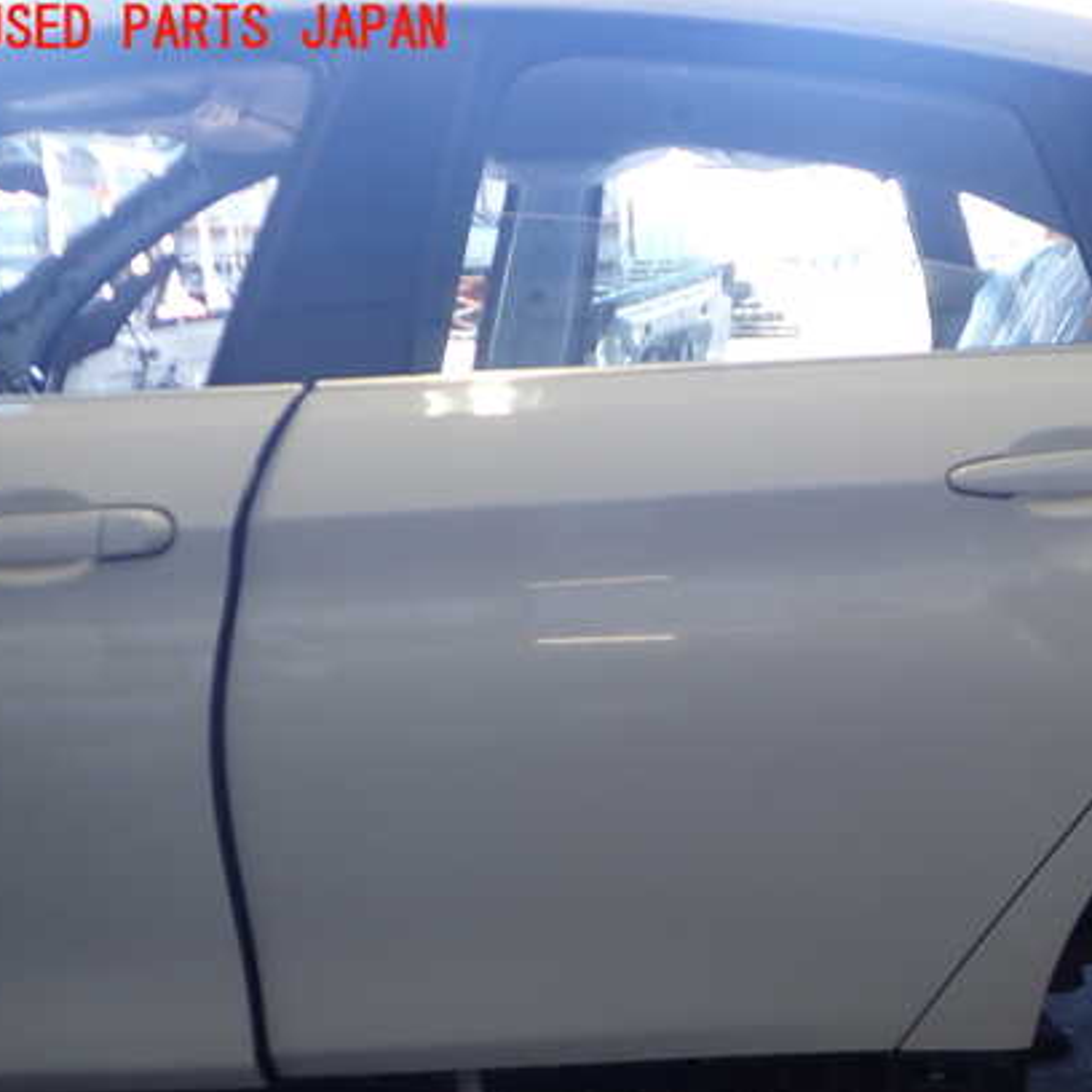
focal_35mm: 39
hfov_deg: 42.0
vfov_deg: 42.8
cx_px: 763
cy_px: 600
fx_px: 1392
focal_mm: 5.4
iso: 200
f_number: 2.3
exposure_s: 1/125
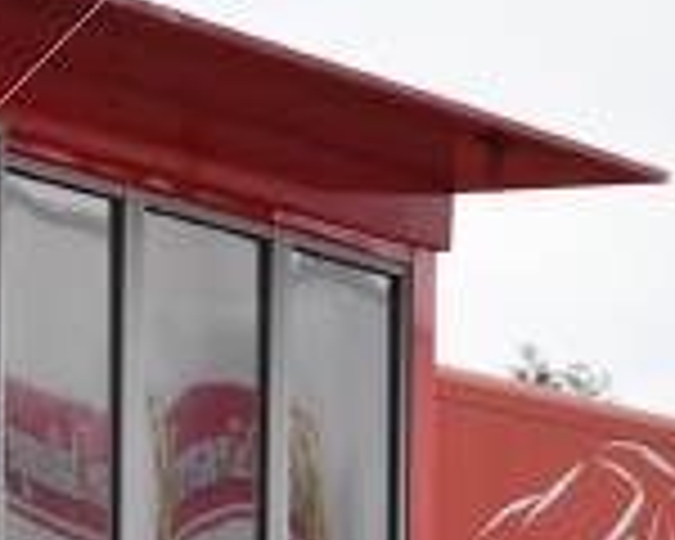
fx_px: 7553
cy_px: 1084
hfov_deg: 4.7
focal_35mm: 378
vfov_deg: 4.0
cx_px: -1971
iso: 100
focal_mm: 31
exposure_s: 1/80
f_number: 5.6
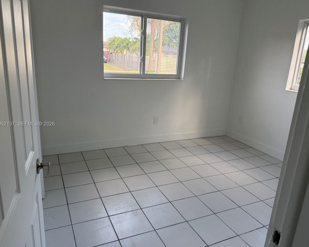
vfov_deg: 54.9
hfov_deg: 66.0
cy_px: 124
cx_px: 160
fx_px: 238
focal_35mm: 26
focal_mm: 6.76
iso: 125
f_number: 1.78
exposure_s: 1/171
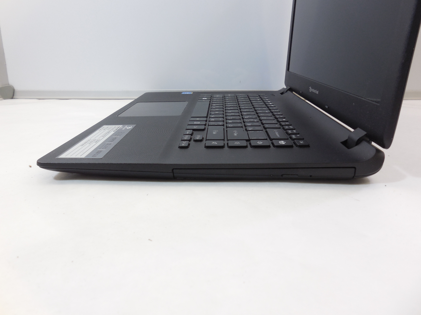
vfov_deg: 53.1
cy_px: 158
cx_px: 210
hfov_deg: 67.3
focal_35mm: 26
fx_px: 316
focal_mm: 4.6
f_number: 3.5
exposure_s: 1/30
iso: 160
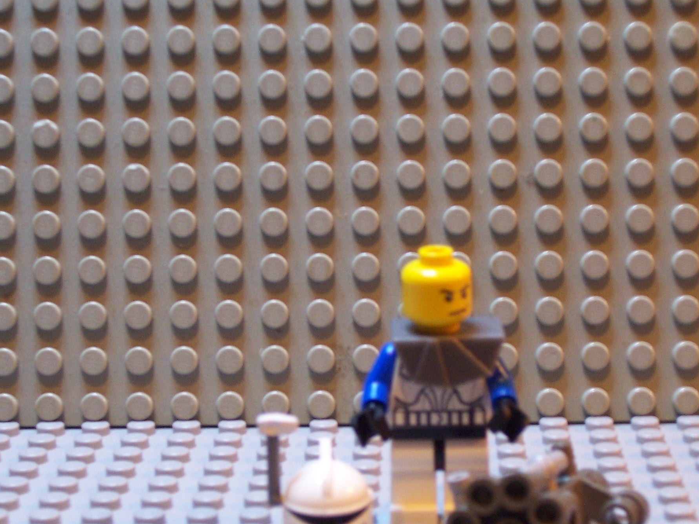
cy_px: 348
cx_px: 402
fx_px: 1918
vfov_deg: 15.5
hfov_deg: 20.6
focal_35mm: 95
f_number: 4
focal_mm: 10.8
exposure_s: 1/4
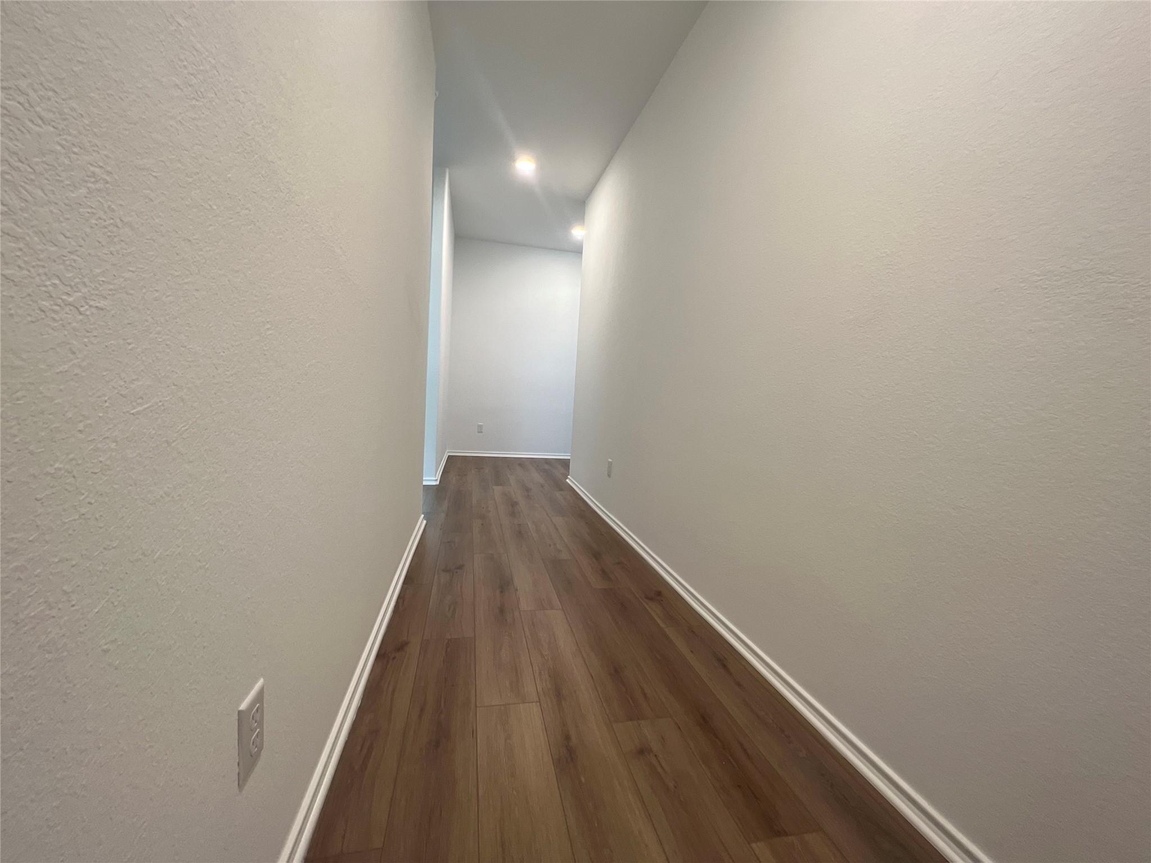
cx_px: 576
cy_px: 432
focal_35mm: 13
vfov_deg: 89.9
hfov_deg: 106.2
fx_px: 432
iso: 64
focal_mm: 1.57
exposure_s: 1/30
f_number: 1.8
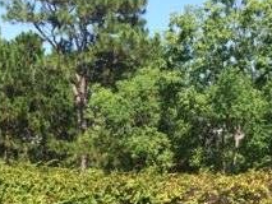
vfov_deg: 15.8
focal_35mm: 87
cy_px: 289
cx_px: 88
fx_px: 684
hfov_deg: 22.4
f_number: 2.2
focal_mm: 4.15
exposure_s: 1/1325
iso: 32
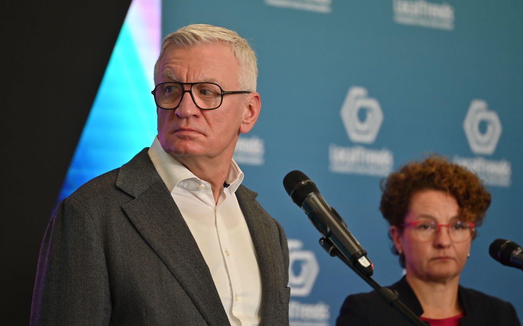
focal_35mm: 210
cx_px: 268
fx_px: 2993
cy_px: 164
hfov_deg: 10.0
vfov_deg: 6.2
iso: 560
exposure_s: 1/200
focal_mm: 180
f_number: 2.8
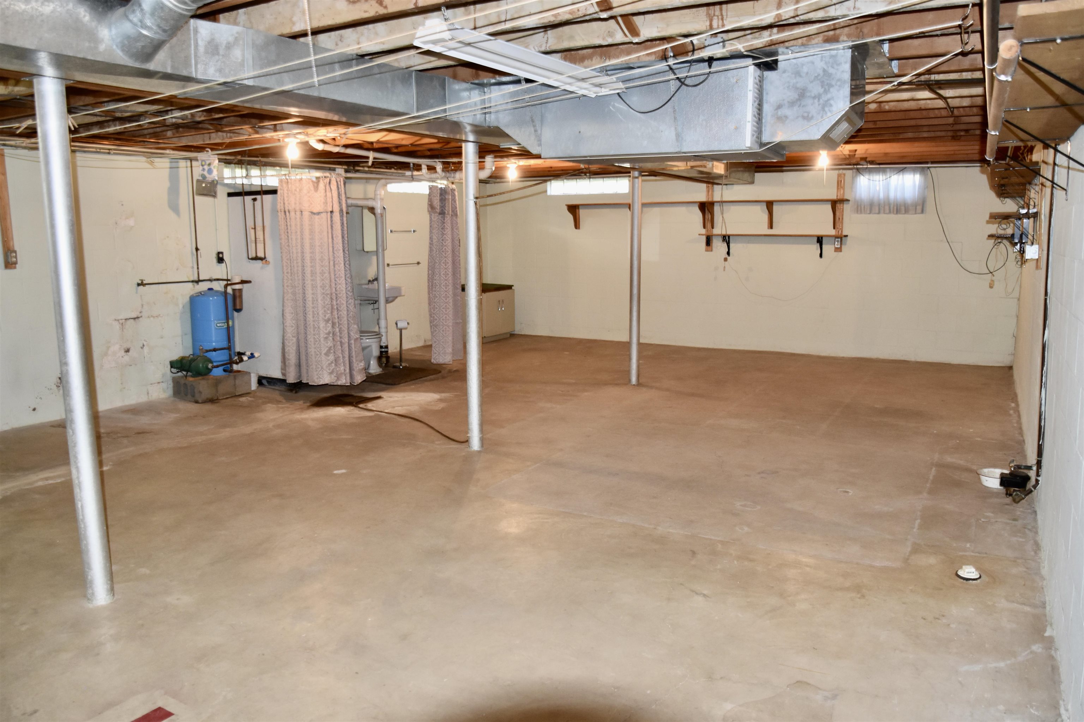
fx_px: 723
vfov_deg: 53.1
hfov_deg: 73.7
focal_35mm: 24
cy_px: 361
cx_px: 542
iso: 900
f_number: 3.5
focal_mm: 16
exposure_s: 1/60
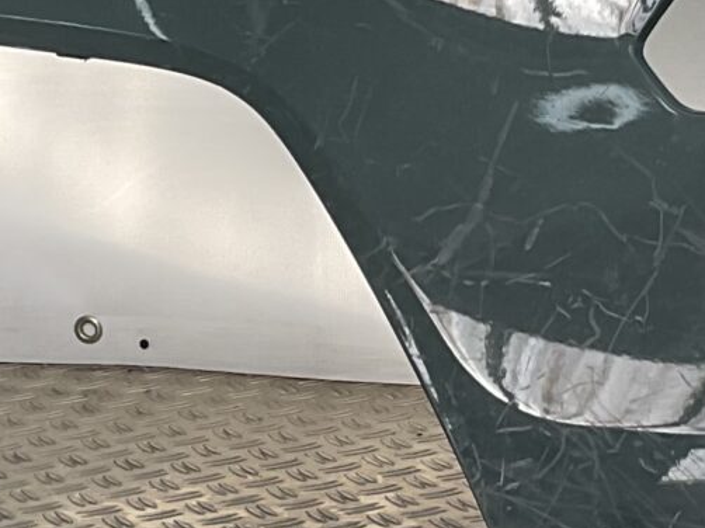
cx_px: 494
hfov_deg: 13.3
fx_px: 3013
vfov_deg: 10.0
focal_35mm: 148
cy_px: 199
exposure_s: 1/254
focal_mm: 3
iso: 16
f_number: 1.8
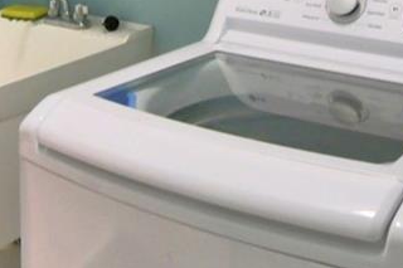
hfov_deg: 27.0
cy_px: -184
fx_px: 839
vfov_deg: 16.0
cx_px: 179
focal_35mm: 75
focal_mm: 10
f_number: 4.5
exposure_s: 1/30
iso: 450
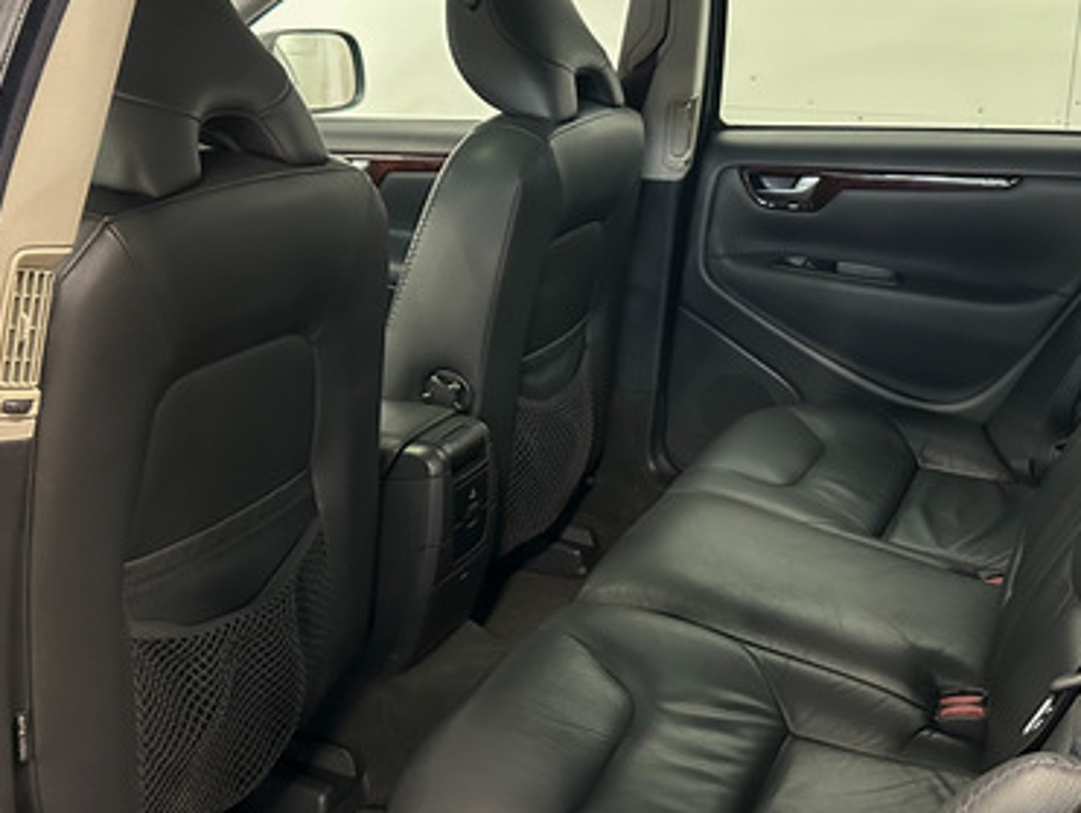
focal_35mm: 42
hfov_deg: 44.4
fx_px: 1313
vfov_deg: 34.4
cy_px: 431
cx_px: 670
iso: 1250
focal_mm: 6.86
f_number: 1.78
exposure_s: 1/25
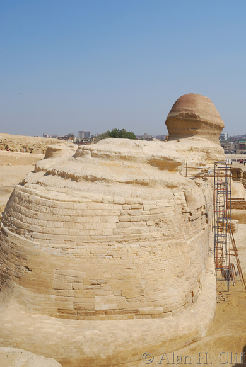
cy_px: 152
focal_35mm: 36
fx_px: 368
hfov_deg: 36.9
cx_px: 141
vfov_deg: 52.8
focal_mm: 20
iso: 100
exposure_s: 1/200
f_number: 11
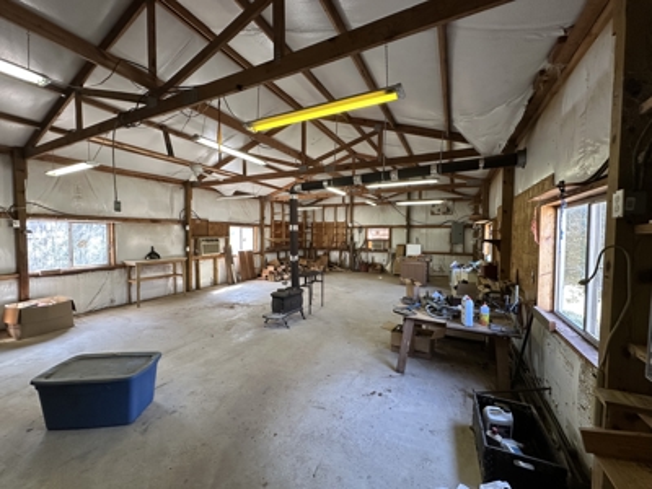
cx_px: 326
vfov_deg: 85.7
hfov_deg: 102.1
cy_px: 244
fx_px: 264
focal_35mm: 14
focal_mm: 2.22
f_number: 2.2
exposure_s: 1/60
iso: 250
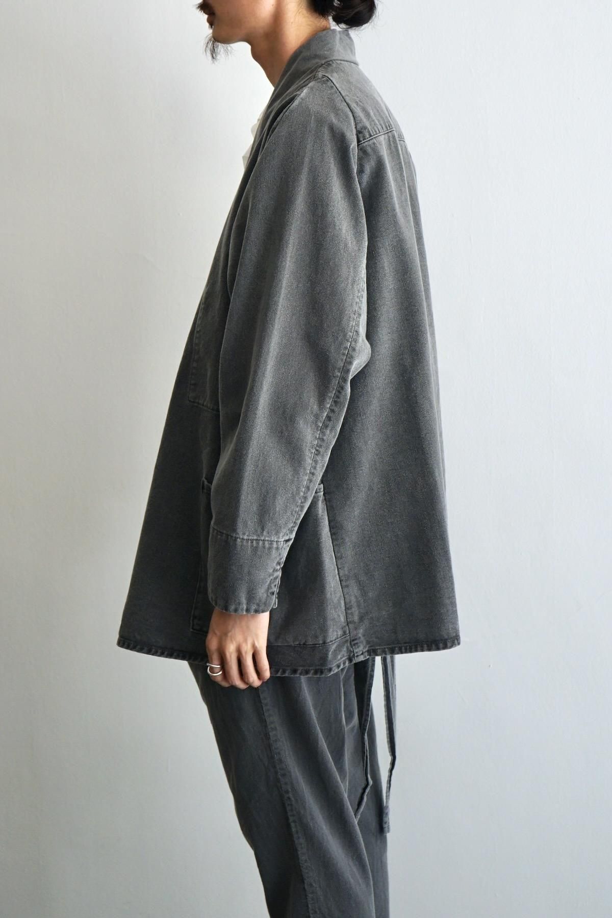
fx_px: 1453
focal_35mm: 57
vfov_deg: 35.1
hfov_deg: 23.8
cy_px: 459
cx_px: 306
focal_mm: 57
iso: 500
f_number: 5
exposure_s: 1/160
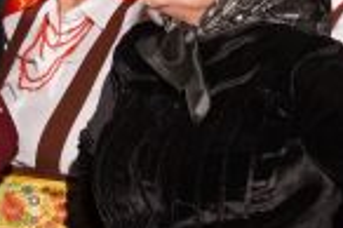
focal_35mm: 509
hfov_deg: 4.0
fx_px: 4844
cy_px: 106
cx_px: -428
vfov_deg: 2.7
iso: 2000
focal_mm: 50
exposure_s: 1/125
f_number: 3.2
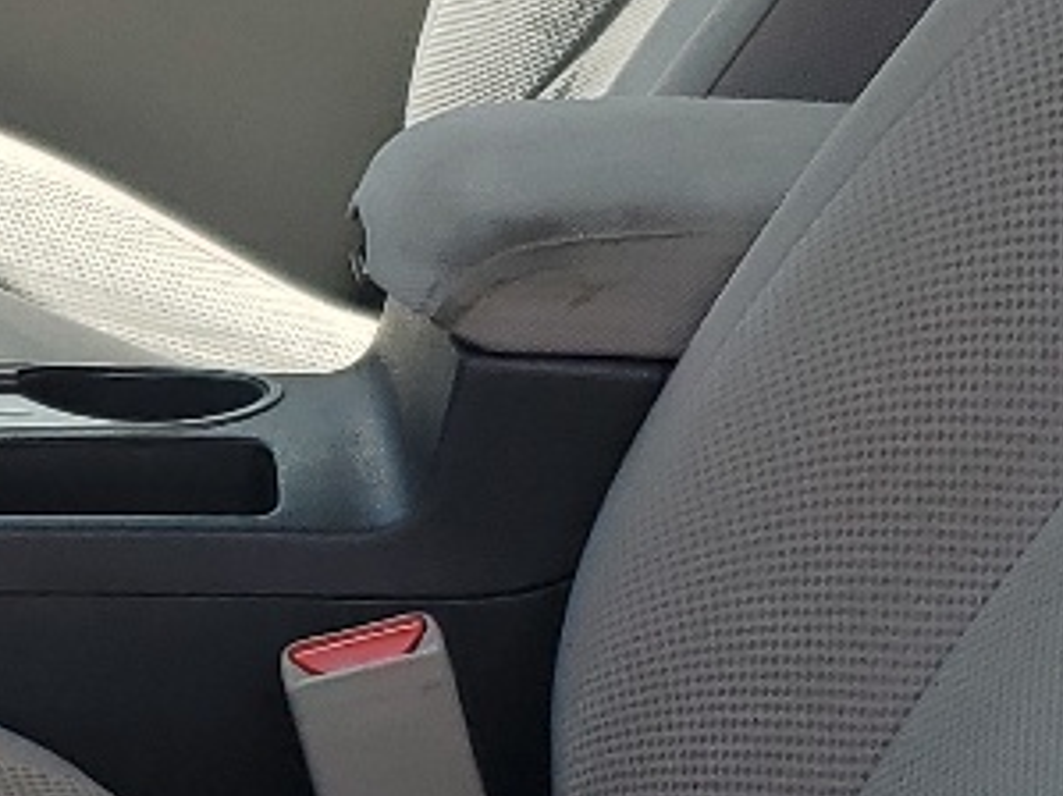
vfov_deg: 10.6
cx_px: -316
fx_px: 4267
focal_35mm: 139
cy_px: 579
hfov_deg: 13.7
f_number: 1.5
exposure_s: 1/1250
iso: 50
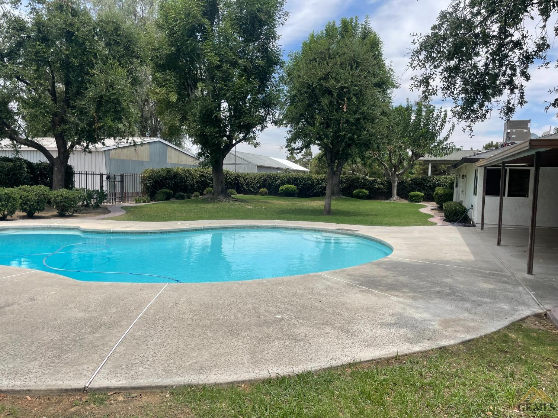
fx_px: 419
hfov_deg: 67.3
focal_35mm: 26
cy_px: 209
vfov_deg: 53.1
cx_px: 279
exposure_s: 1/2681
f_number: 1.6
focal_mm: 4.2
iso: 32
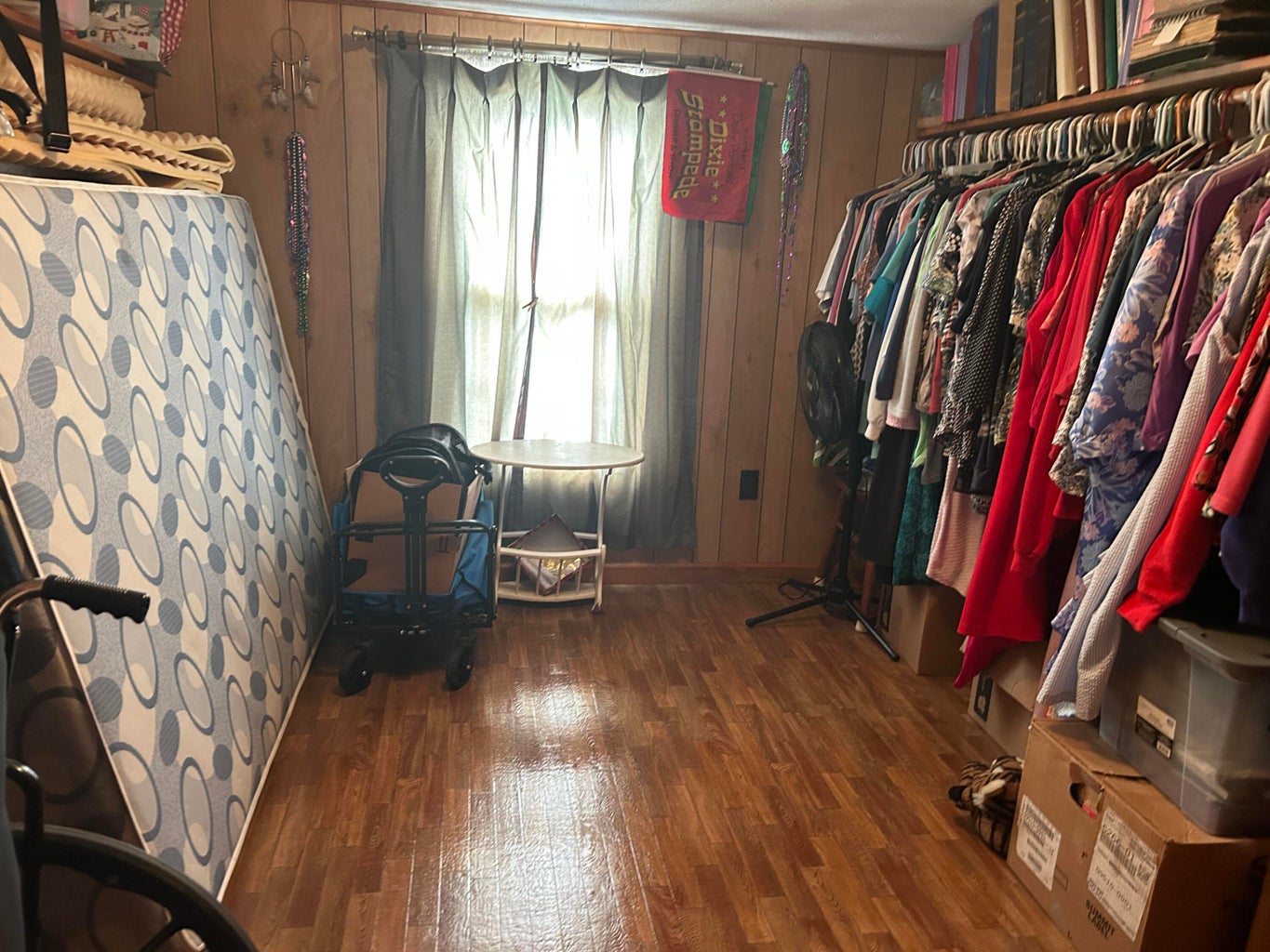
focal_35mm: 26
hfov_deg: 67.3
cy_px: 476
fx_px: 954
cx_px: 635
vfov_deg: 53.1
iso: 400
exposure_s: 1/60
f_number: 1.5
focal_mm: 5.7
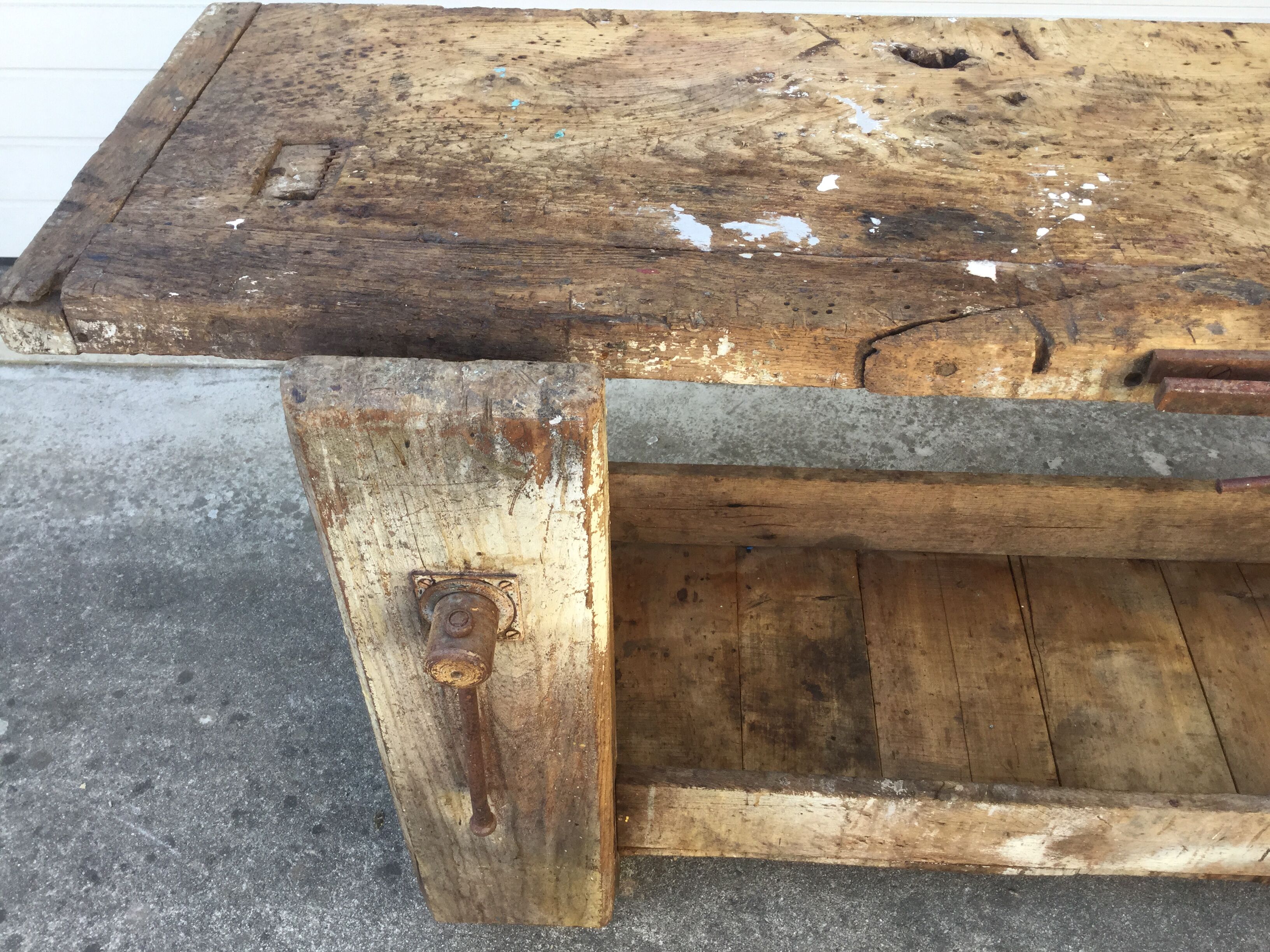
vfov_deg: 45.4
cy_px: 476
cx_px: 635
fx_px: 1137
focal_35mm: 31
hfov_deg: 58.4
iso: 40
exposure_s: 1/100
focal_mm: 3.3
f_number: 2.4
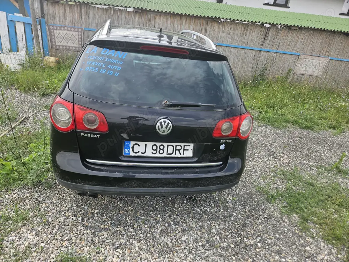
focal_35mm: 23
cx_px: 174
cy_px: 131
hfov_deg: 73.9
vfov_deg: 58.9
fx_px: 232
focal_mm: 5.4
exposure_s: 1/583
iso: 25
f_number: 1.8
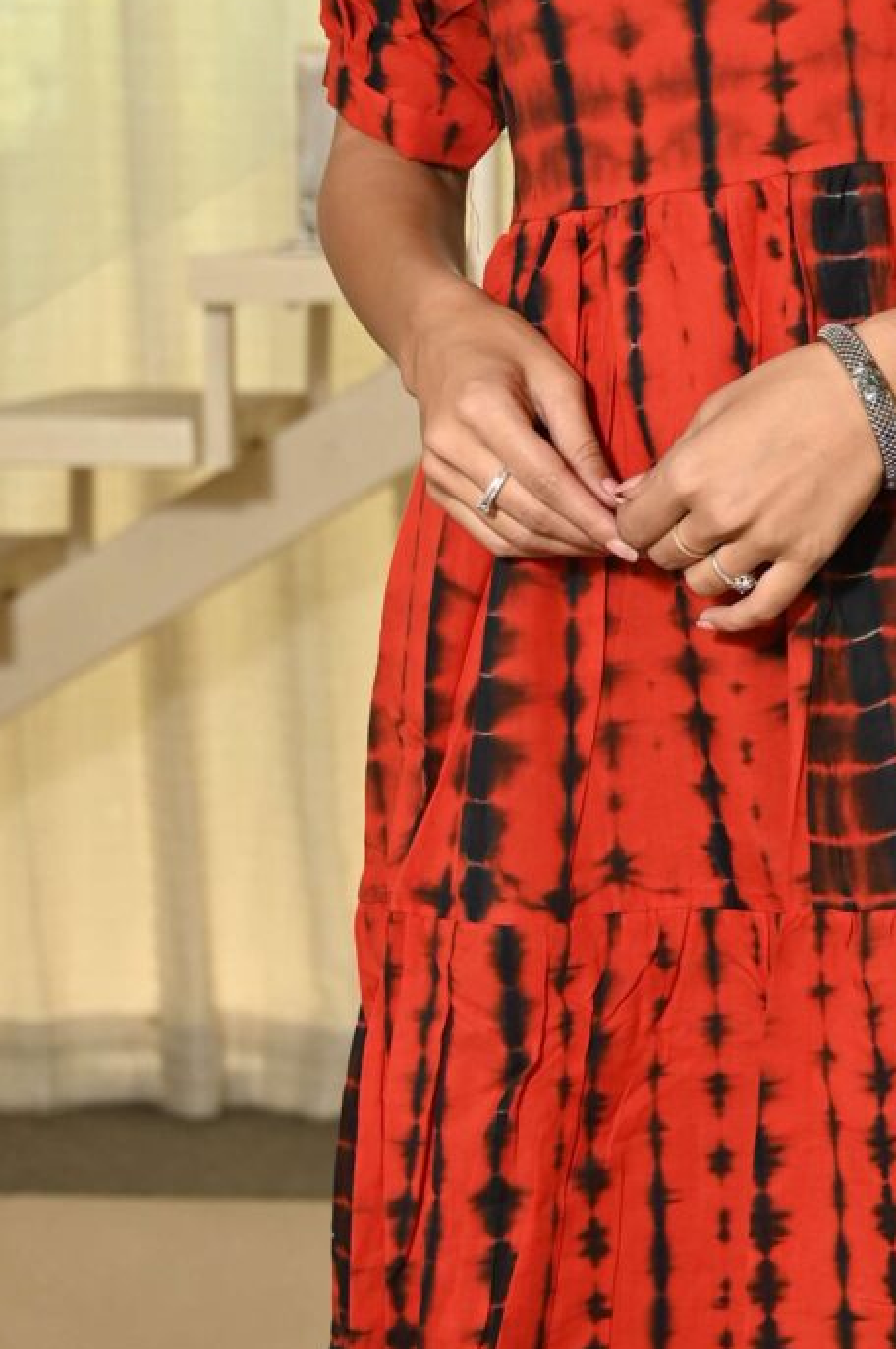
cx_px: 1343
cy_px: 509
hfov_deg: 8.7
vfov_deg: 13.4
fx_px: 5723
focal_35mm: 153
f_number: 4
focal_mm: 41
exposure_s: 1/160
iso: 250
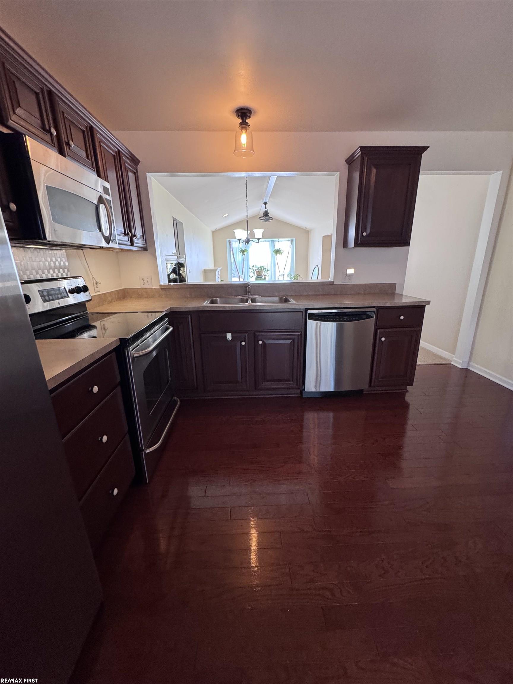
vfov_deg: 102.1
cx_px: 256
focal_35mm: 14
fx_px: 277
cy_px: 342
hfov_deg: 85.7
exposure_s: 1/120
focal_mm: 2.22
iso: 250
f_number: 2.2
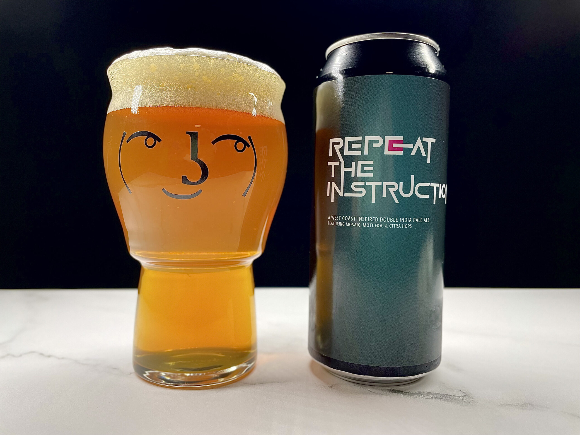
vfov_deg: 53.1
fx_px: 436
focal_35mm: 26
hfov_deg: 67.3
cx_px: 290
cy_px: 218
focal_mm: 4.2
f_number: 1.6
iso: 40
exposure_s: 1/322
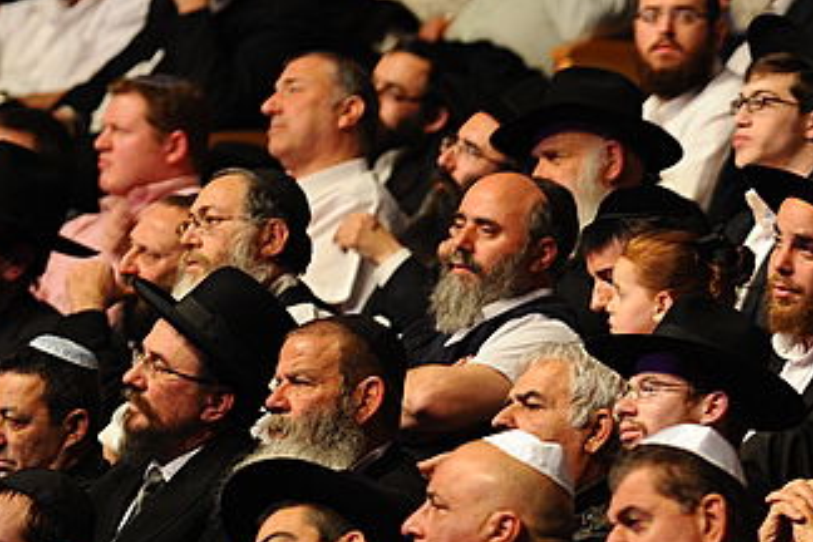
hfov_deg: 5.6
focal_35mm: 370
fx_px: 8355
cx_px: 821
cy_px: 220
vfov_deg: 3.7
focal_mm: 150
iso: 1600
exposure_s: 1/40
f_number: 3.5
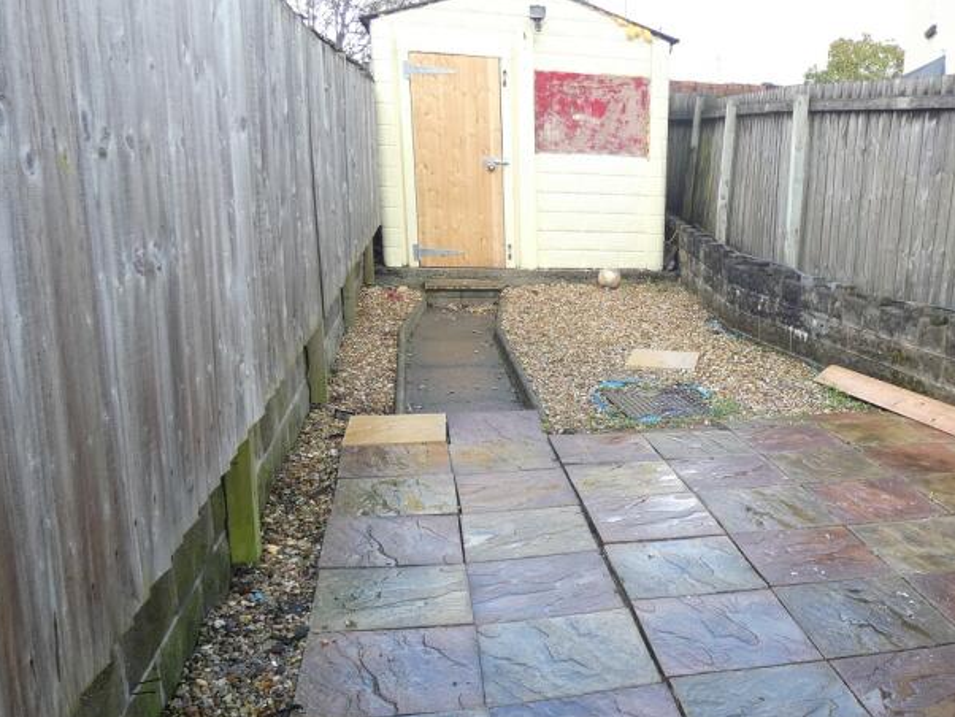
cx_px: 727
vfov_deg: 41.5
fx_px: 938
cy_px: 454
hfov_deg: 51.4
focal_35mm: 34
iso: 80
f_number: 2.8
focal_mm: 3.6
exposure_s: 1/125
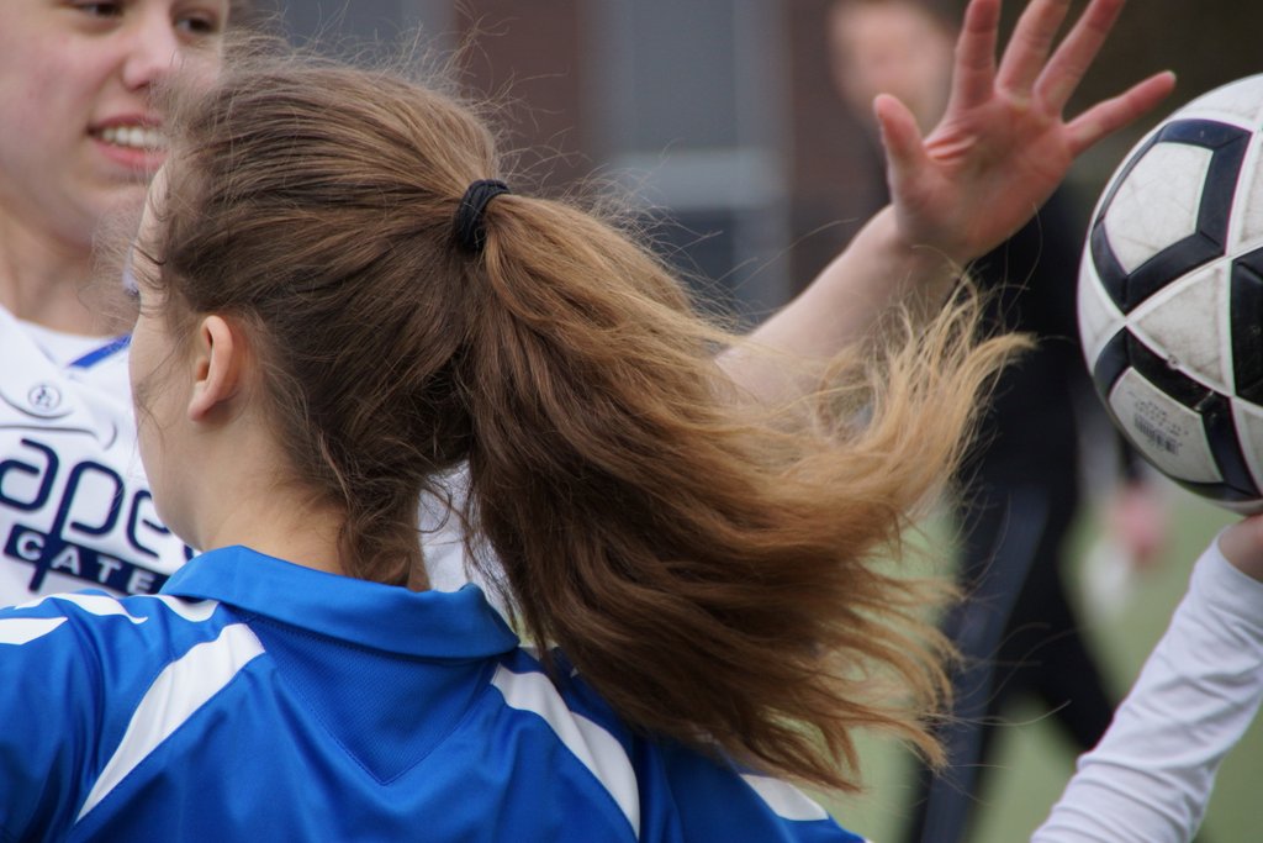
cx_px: 632
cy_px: 422
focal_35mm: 375
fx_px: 13157
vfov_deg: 3.7
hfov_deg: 5.5
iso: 400
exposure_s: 1/800
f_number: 6.3
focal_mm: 250
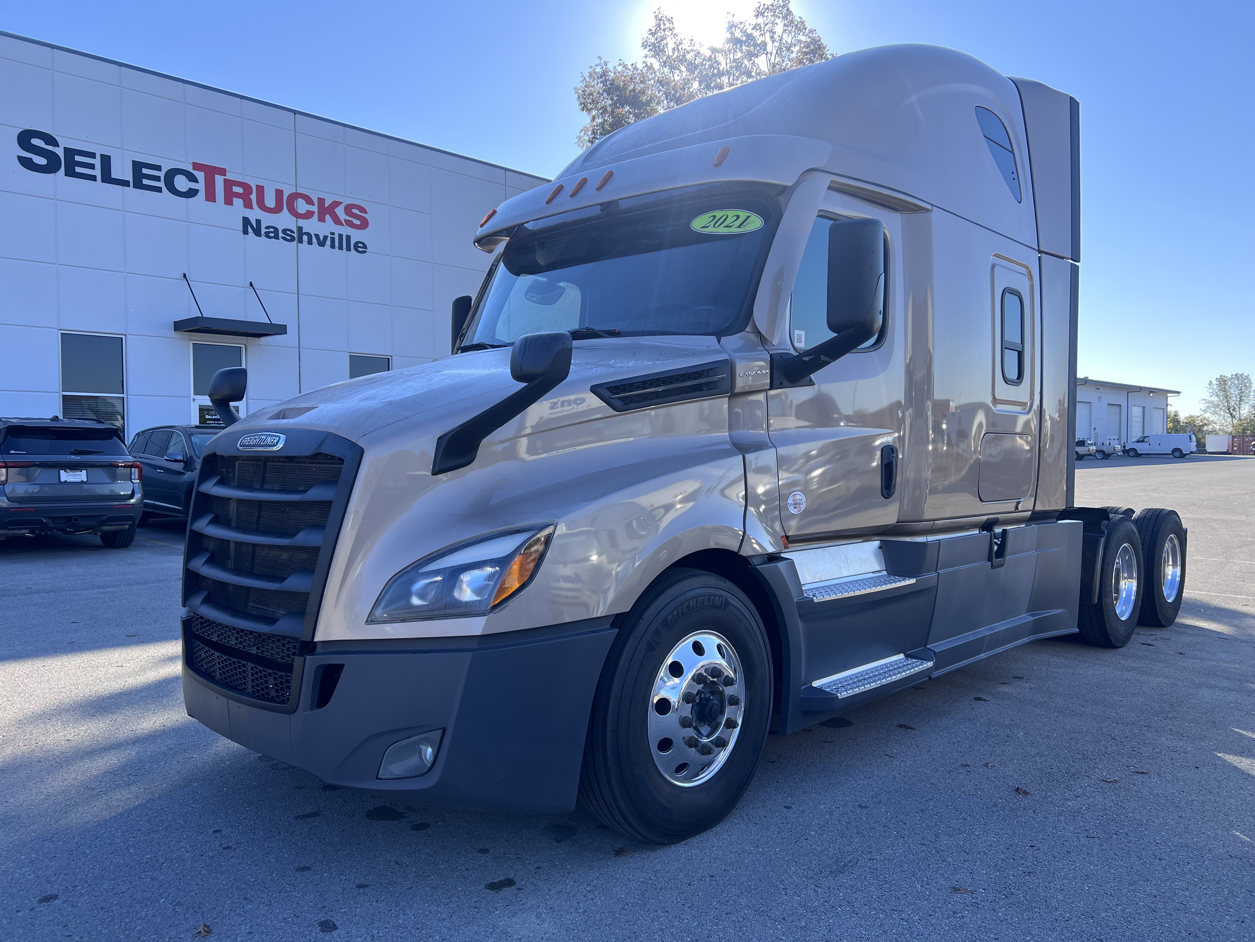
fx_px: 943
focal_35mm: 26
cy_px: 471
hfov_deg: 67.3
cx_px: 628
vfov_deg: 53.1
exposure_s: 1/1147
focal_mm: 5.7
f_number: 1.5
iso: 50
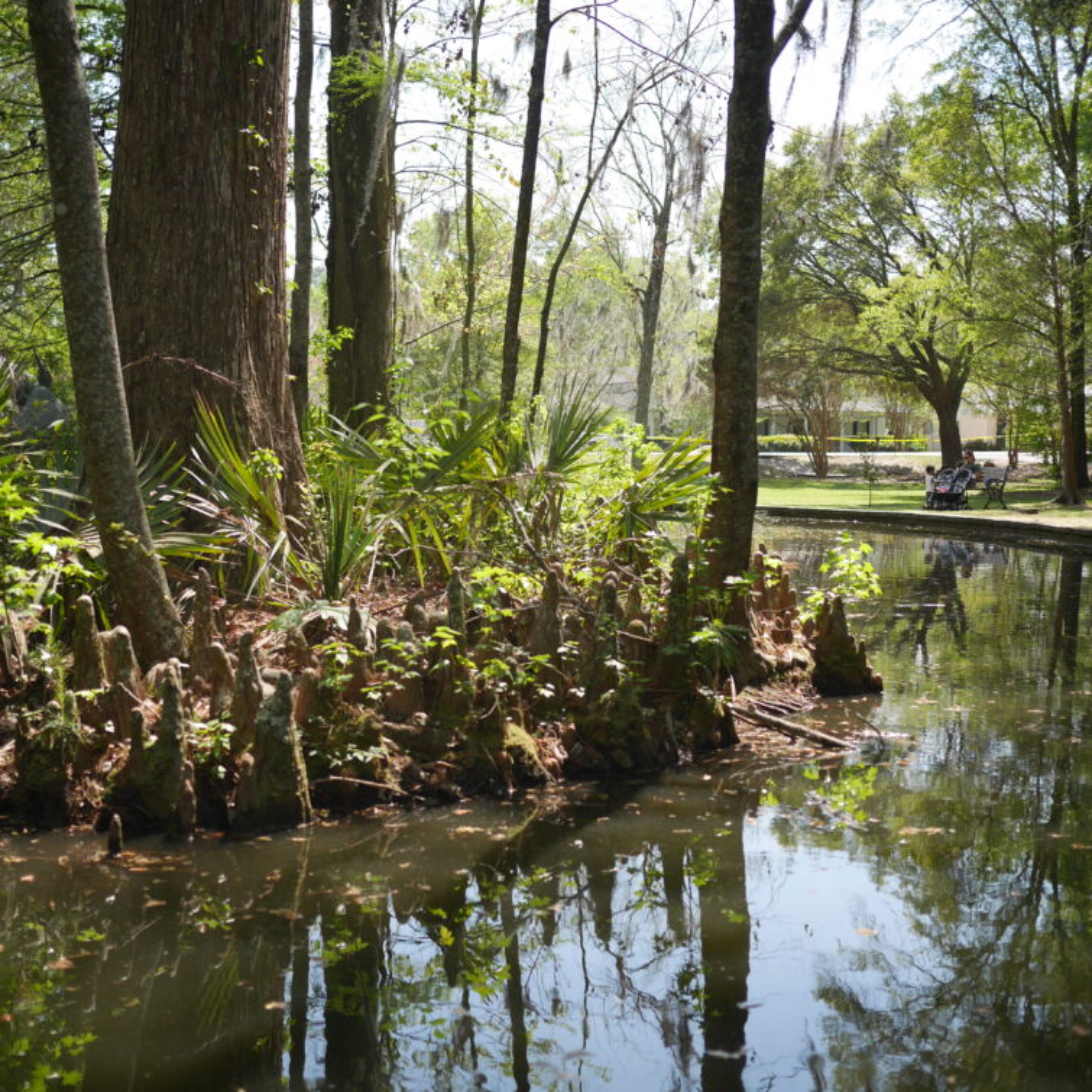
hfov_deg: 35.4
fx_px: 1713
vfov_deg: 35.4
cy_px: 539
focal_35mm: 48
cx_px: 538
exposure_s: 1/2000
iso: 200
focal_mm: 20
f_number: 1.8
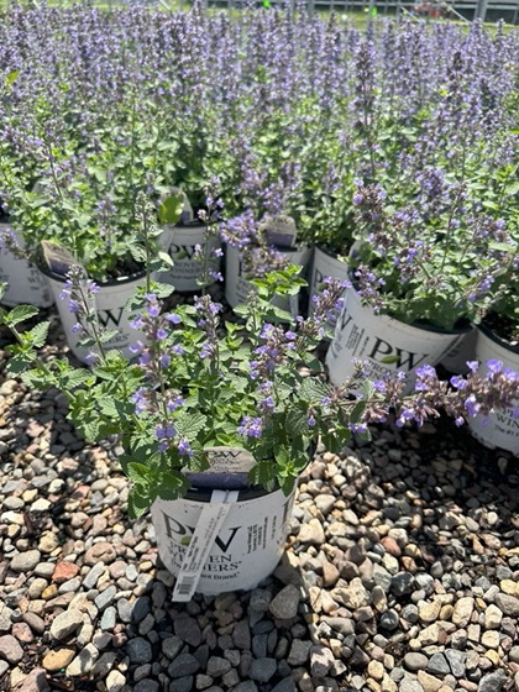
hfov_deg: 56.8
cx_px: 260
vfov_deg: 71.6
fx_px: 480
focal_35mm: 24
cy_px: 346
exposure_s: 1/2591
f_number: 1.78
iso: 80
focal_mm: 6.86
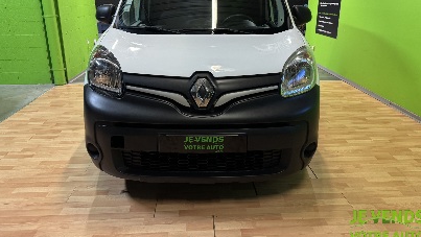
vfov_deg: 42.6
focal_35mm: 27
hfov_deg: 69.8
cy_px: 87
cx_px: 213
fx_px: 302
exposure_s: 1/50
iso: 400
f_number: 1.78
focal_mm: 6.76
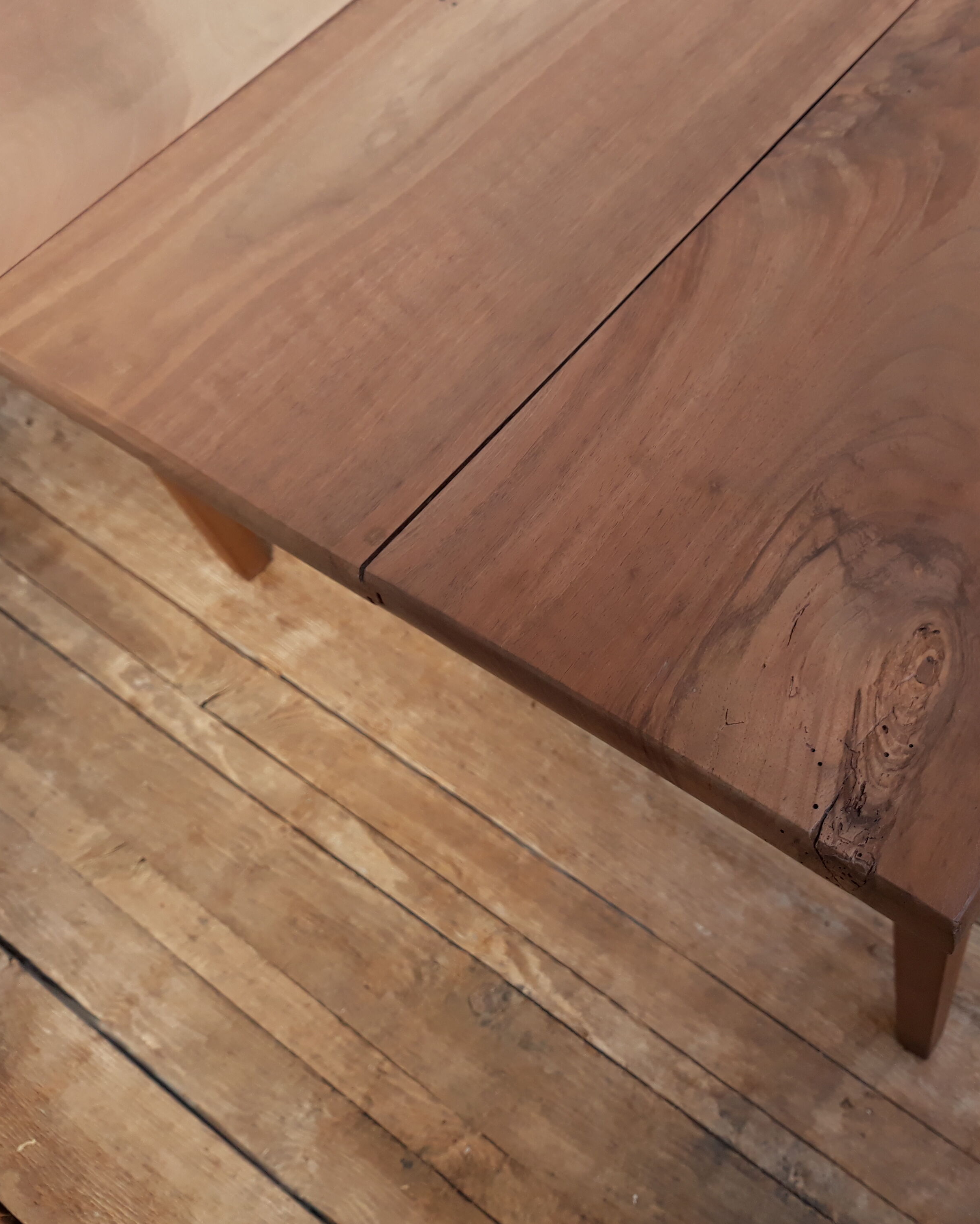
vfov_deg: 50.3
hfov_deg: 39.9
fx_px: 1305
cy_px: 598
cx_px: 744
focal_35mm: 36
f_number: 1.7
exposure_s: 1/145
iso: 40
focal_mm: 3.71
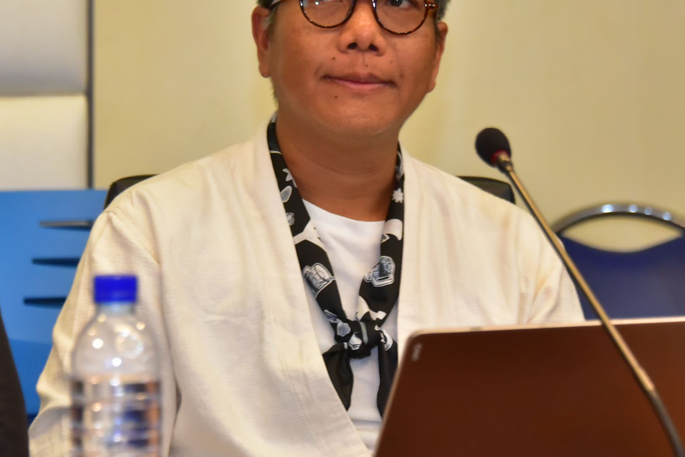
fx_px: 3978
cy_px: 193
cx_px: 352
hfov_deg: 9.8
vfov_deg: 6.6
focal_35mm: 209
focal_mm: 135
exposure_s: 1/100
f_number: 5.6
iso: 6400
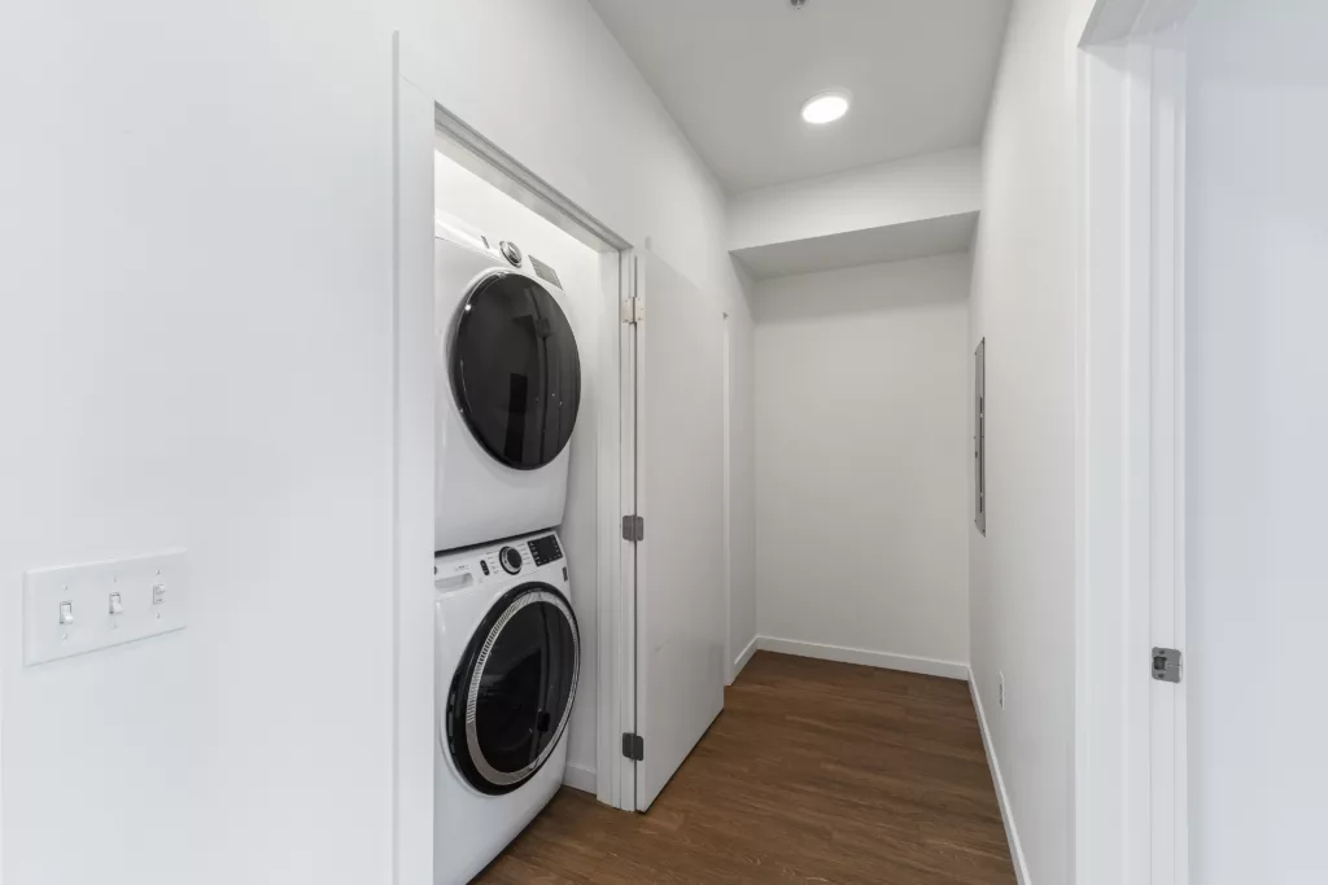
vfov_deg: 77.3
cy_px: 442
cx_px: 664
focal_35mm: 15
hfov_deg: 100.4
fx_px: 553
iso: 100
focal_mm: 10
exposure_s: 1/2
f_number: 8
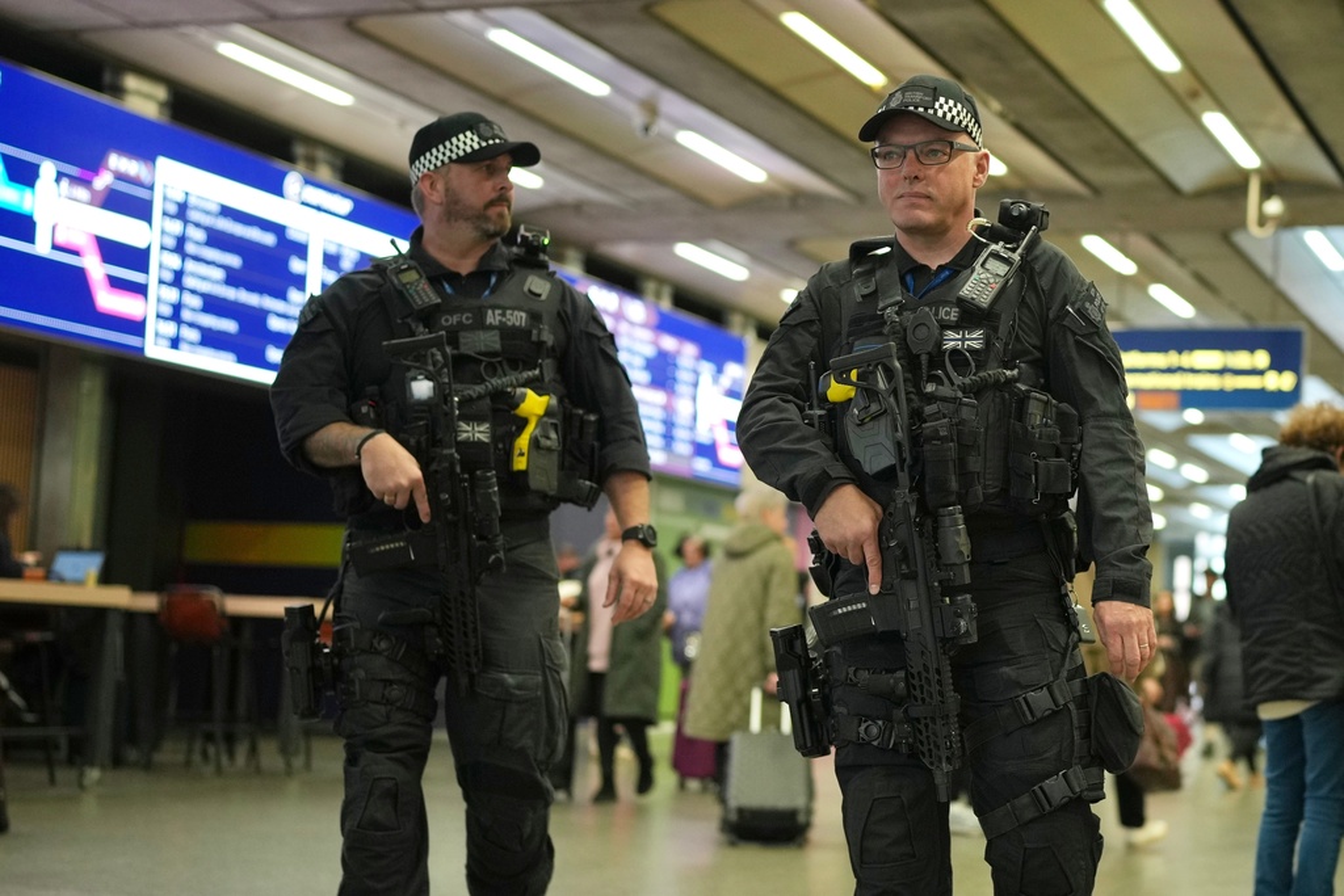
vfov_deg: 37.9
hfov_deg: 54.4
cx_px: 672
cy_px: 448
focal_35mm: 35
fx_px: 1307
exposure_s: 1/400
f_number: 1.4
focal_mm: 35
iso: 800
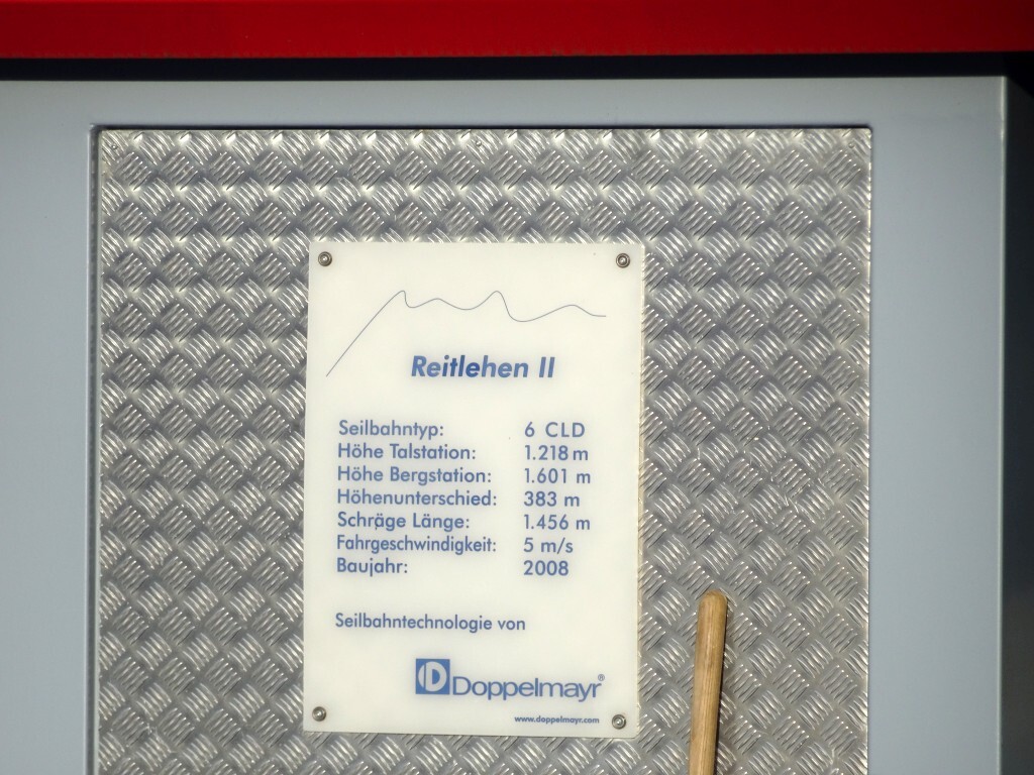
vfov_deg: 4.2
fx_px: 10604
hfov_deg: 5.6
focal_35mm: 355
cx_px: 517
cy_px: 388
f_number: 6.3
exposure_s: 1/400
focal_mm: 60.59
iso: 80
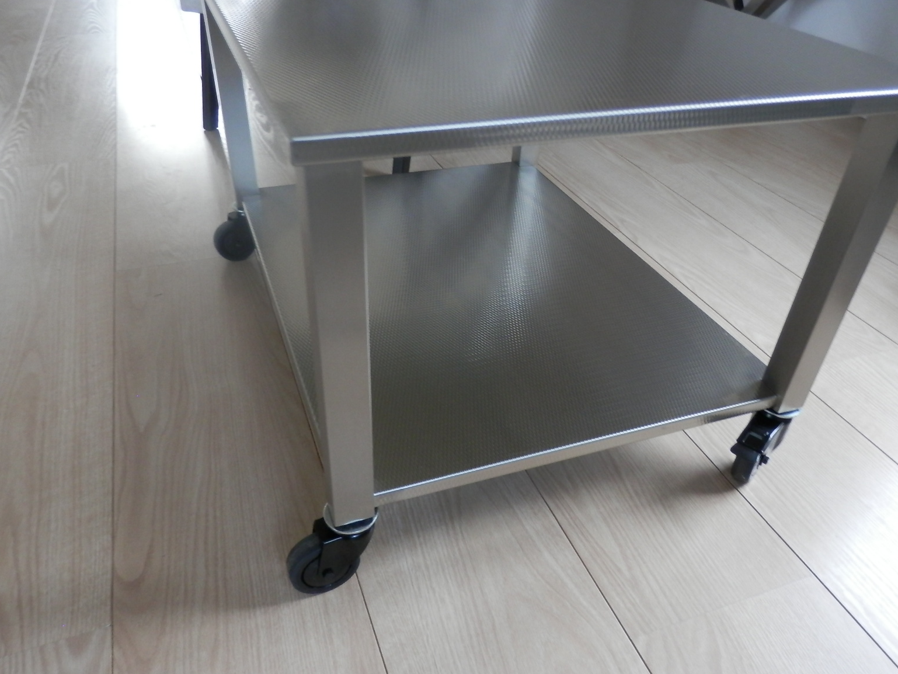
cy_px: 347
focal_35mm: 26
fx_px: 675
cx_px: 455
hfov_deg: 67.3
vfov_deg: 53.1
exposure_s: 1/8
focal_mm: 4.5
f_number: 3
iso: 200
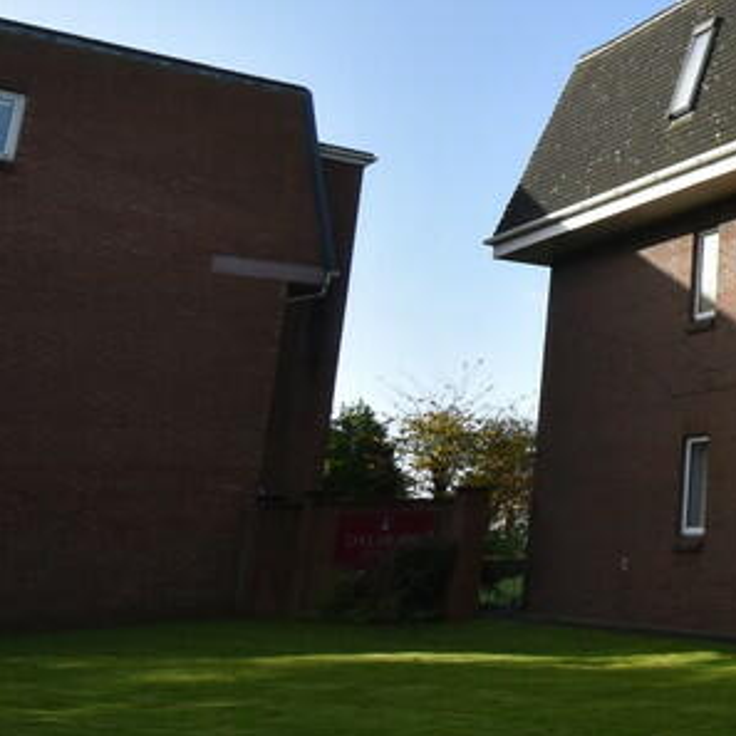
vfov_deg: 38.1
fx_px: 1058
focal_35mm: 44
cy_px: 266
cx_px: 1068
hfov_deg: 27.8
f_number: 8
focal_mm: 10
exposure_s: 1/500
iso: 360
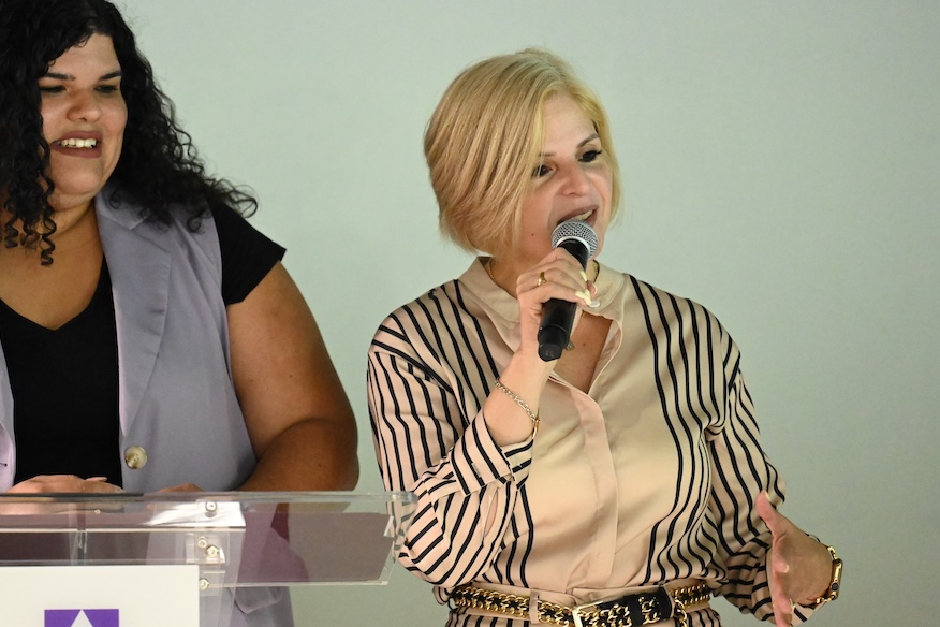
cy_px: 380
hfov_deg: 8.5
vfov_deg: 5.7
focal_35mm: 241
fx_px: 6292
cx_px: 291
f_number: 2.8
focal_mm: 165
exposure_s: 1/200
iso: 10000
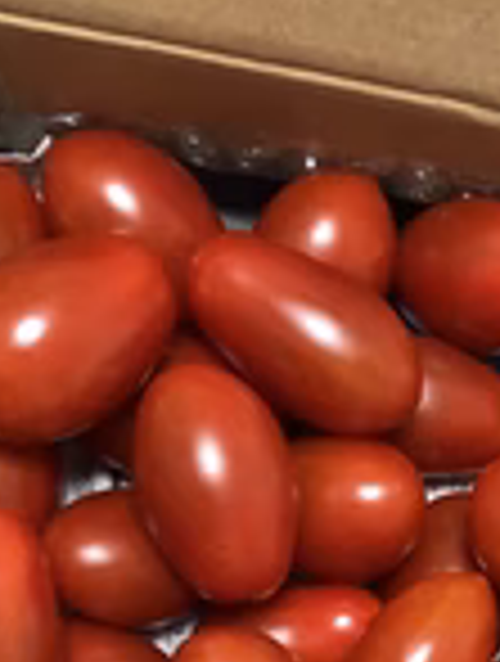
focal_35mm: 76
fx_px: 1457
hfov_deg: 18.7
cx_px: 550
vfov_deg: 22.7
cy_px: 869
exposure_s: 1/15
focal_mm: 4
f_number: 1.8
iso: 64
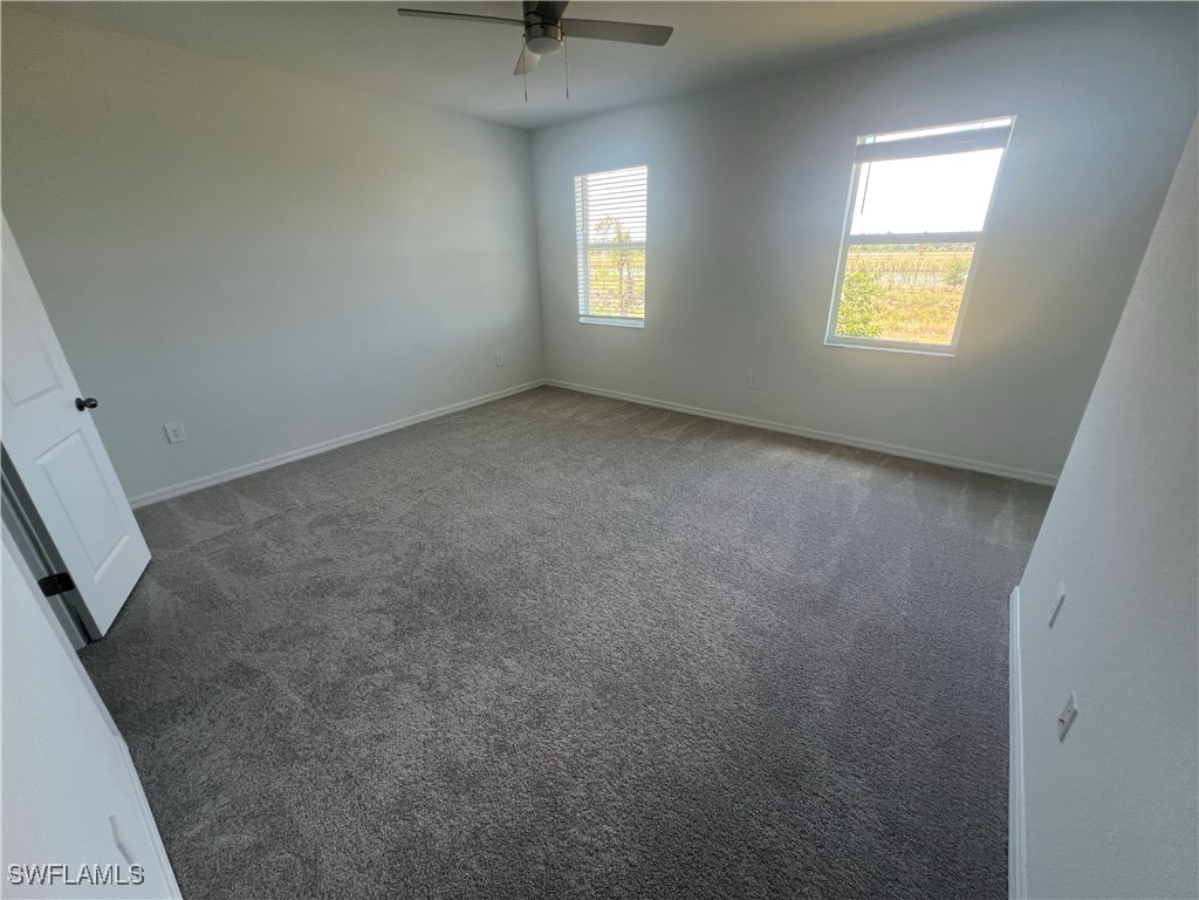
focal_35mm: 13
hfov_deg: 106.2
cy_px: 450
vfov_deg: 89.9
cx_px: 600
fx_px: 450
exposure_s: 1/99
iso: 80
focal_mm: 1.57
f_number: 1.8
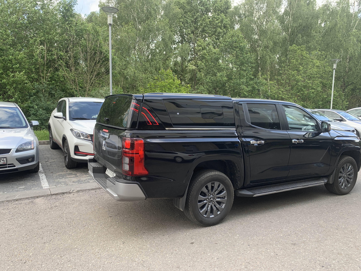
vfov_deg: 53.1
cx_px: 180
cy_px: 136
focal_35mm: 26
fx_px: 271
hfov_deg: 67.3
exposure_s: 1/198
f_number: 1.8
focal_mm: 4.25
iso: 25
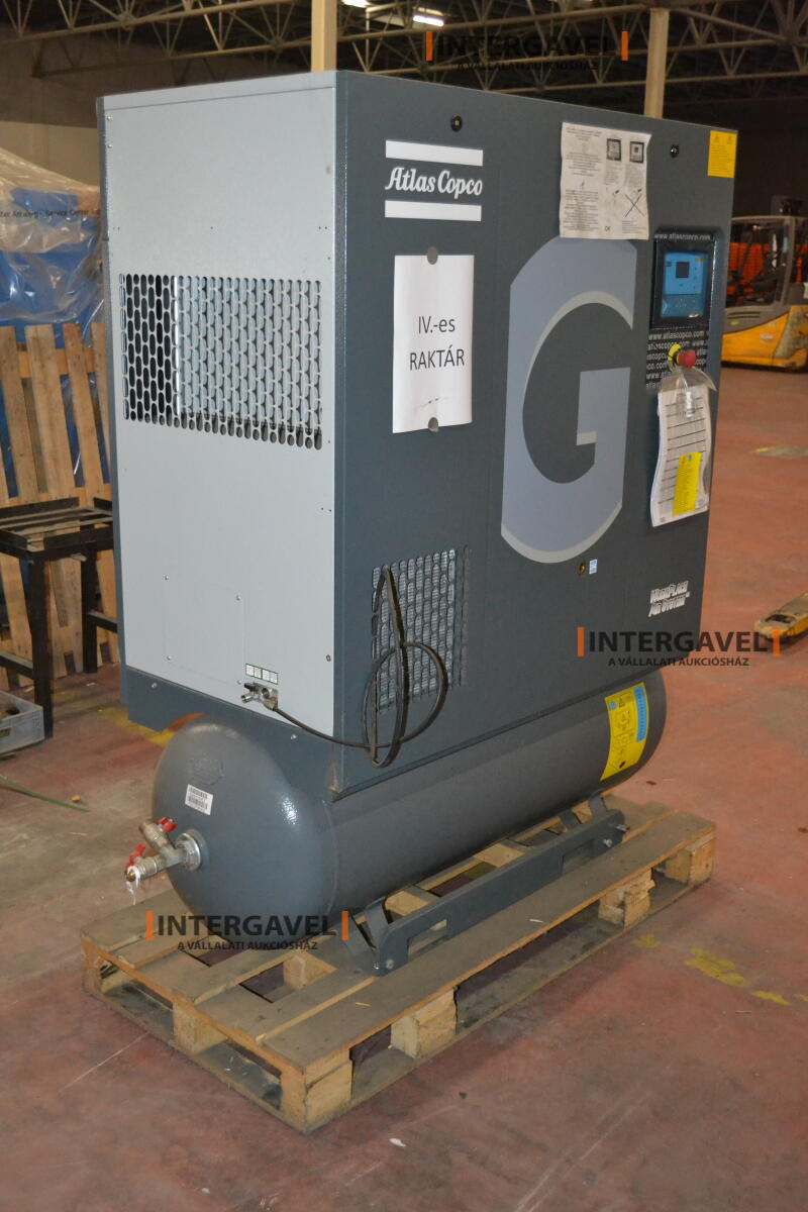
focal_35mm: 39
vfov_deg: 49.6
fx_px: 1313
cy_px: 606
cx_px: 404
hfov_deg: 34.2
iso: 3200
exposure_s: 1/60
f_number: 4.2
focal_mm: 26
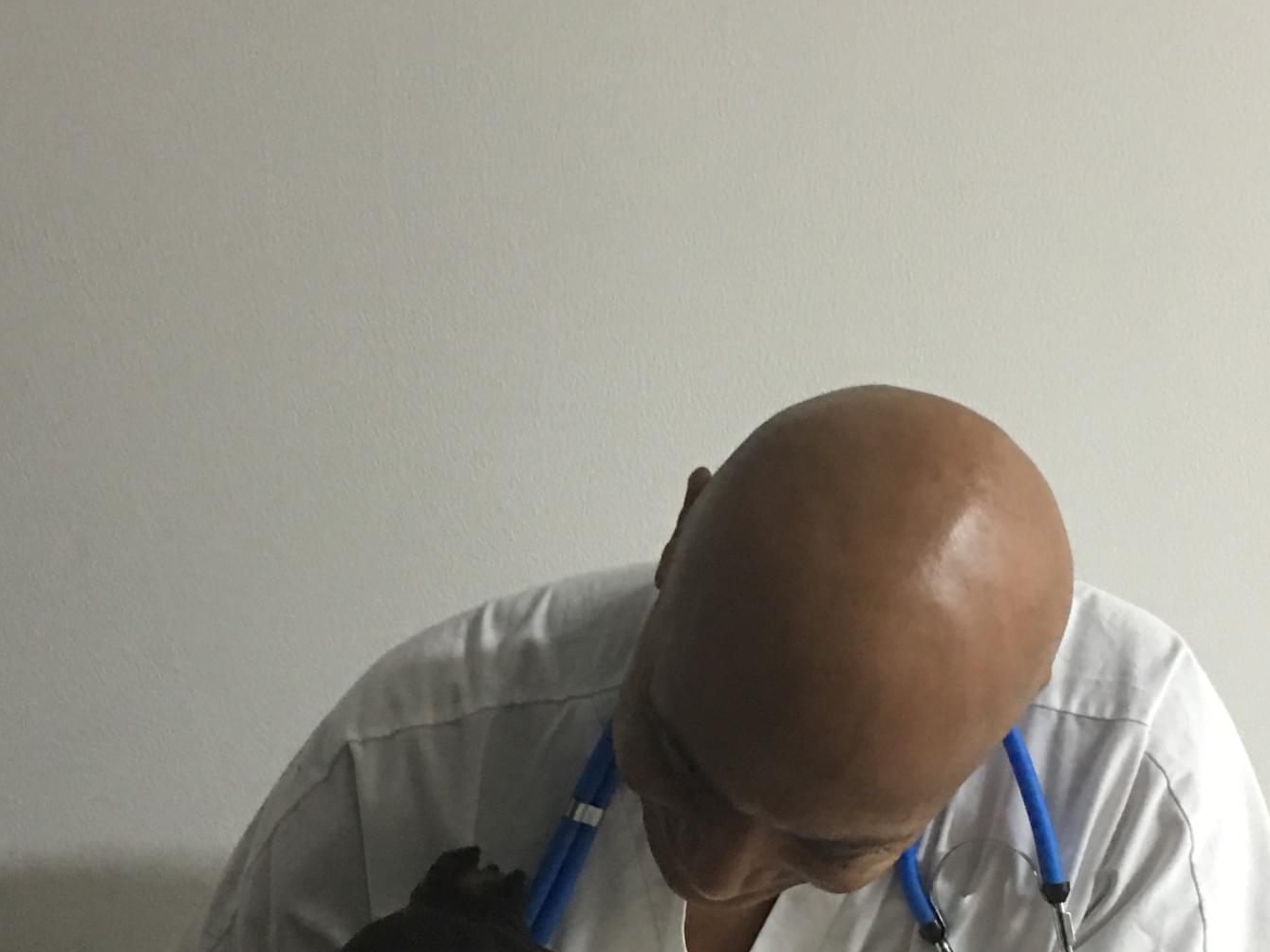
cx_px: 785
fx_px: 2385
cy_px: 755
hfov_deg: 29.7
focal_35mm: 65
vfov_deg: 22.3
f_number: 2.2
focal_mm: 4.15
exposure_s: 1/8
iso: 100
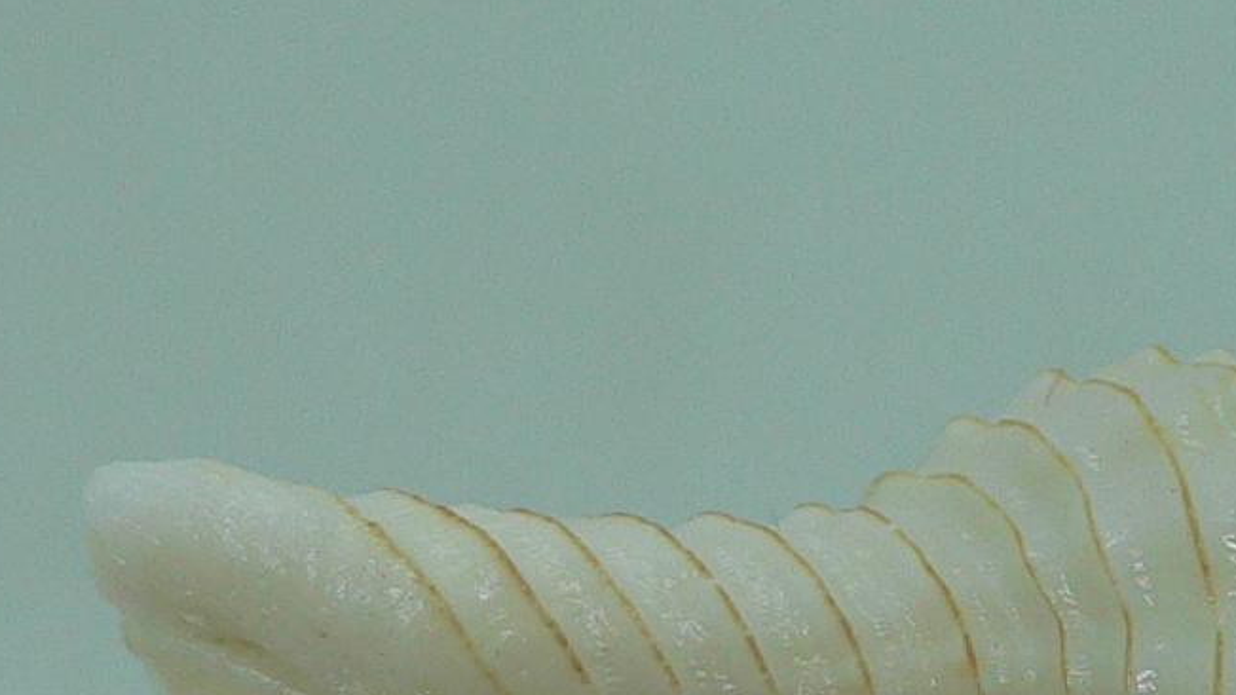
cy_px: 980
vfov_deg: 10.0
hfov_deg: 17.8
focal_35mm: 118
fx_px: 3867
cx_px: 1189
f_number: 2.8
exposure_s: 1/60
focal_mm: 4.6
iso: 80
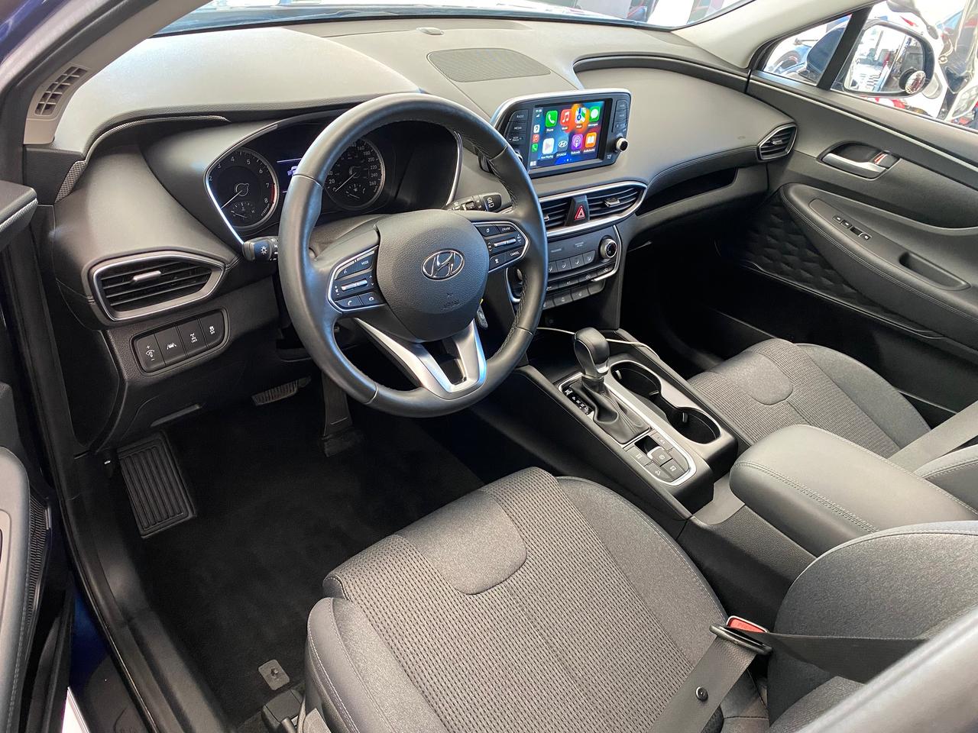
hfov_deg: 67.3
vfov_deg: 53.1
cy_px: 366
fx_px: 735
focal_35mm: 26
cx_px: 489
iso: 400
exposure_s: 1/60
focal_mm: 4.25
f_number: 1.8
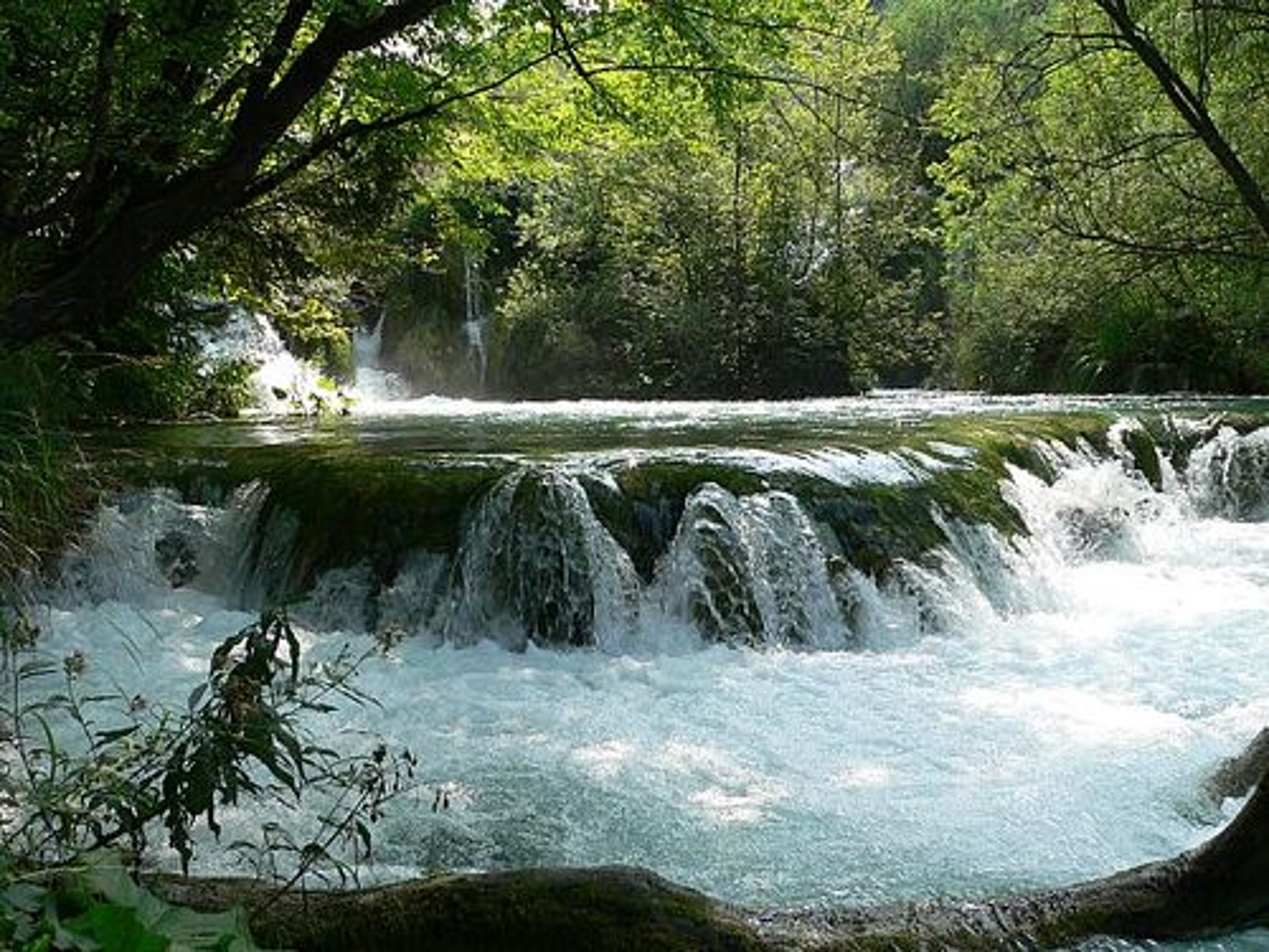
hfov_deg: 51.4
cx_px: 634
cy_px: 476
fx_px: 1320
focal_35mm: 36
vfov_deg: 39.7
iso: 80
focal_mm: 6
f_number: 4
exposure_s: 1/160
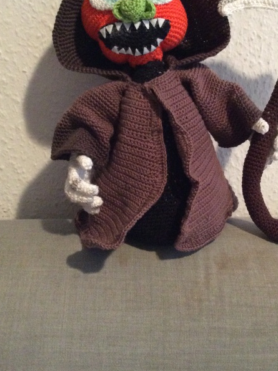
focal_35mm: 43
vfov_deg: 43.6
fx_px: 461
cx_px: 180
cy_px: 143
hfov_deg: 33.3
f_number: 2.4
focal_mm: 3.3
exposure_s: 1/17
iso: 400
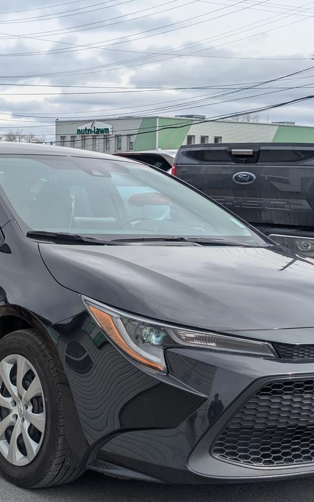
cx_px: 94
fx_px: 972
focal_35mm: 71
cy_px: 251
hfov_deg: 18.3
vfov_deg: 29.0
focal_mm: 6.81
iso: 49
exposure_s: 1/2532
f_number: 1.85
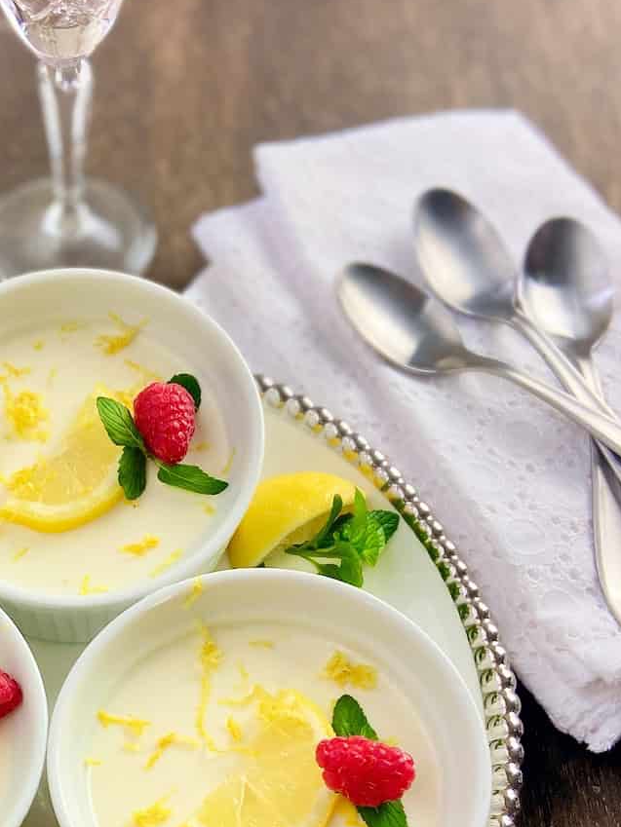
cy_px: 642
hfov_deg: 28.9
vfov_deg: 37.7
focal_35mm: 49
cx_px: 100
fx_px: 1172
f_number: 1.8
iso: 100
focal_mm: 4.2
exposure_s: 1/120
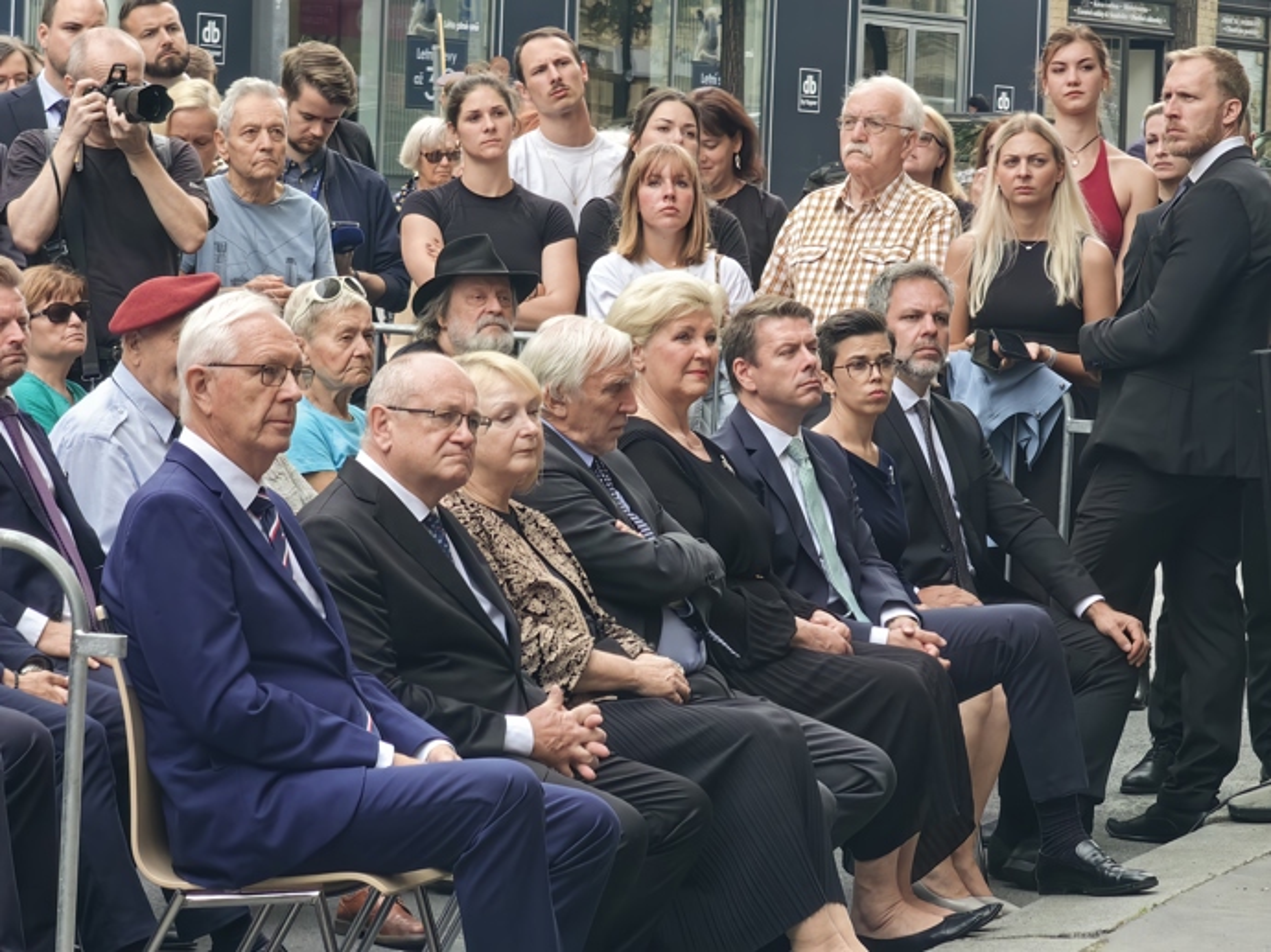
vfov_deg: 8.2
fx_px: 6607
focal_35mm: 180
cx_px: 636
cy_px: 476
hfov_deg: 11.0
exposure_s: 1/100
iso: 100
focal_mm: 16.85
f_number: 3.5
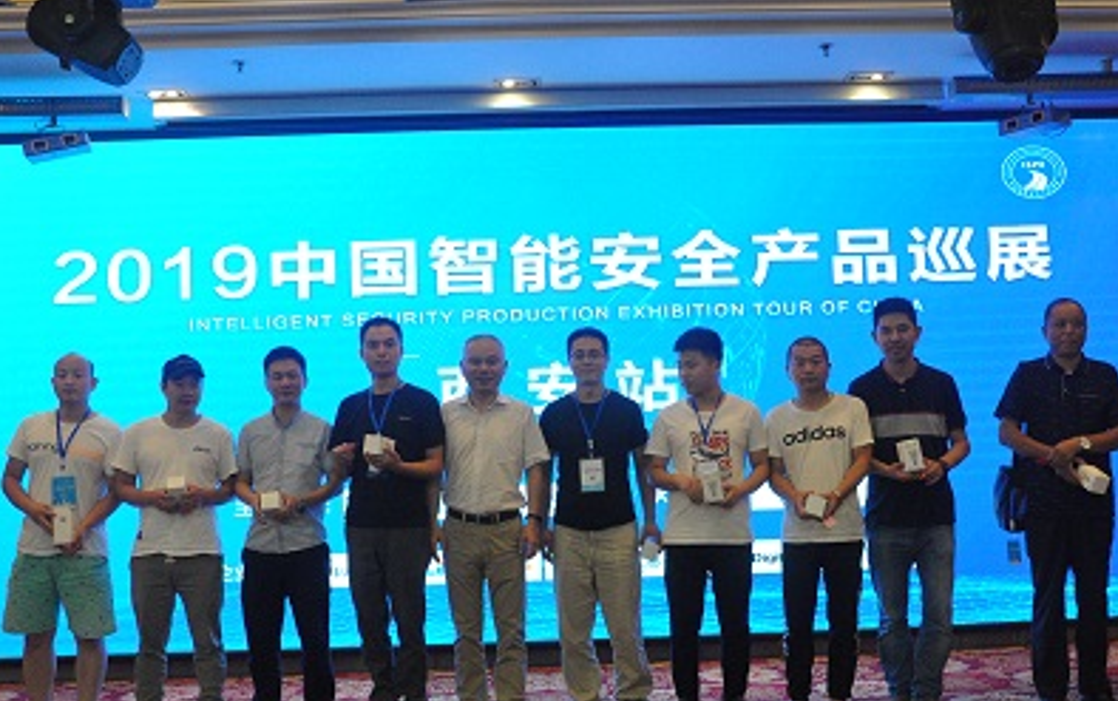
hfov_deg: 48.5
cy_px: 377
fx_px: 1239
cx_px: 568
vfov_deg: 31.6
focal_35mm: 41
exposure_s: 1/125
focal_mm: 21
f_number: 5.6
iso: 3200
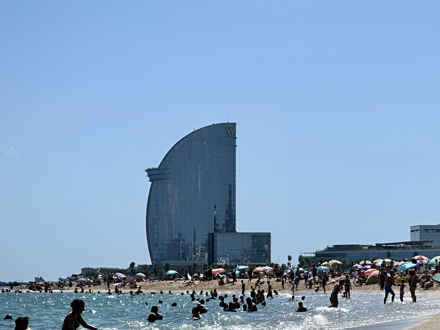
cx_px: 331
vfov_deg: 10.8
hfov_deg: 14.3
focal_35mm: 137
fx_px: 1741
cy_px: 230
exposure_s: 1/1908
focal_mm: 9
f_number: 2.8
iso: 32
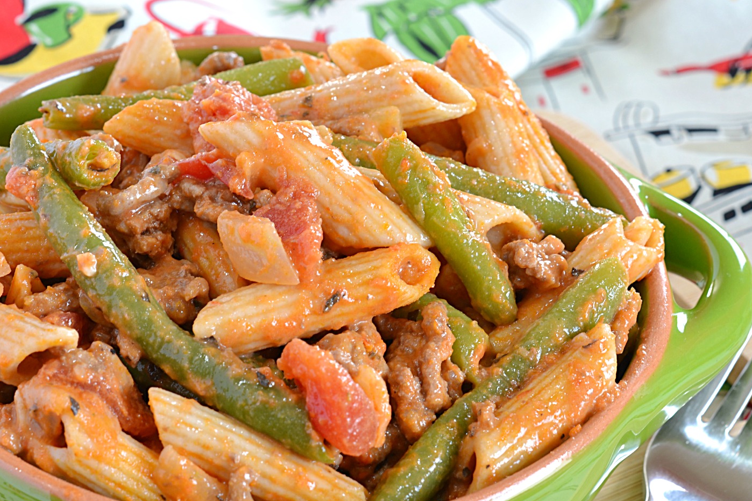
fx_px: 2151
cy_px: 275
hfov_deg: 19.8
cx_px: 327
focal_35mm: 103
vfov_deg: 13.3
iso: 100
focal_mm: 50
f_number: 10
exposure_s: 1/1.6
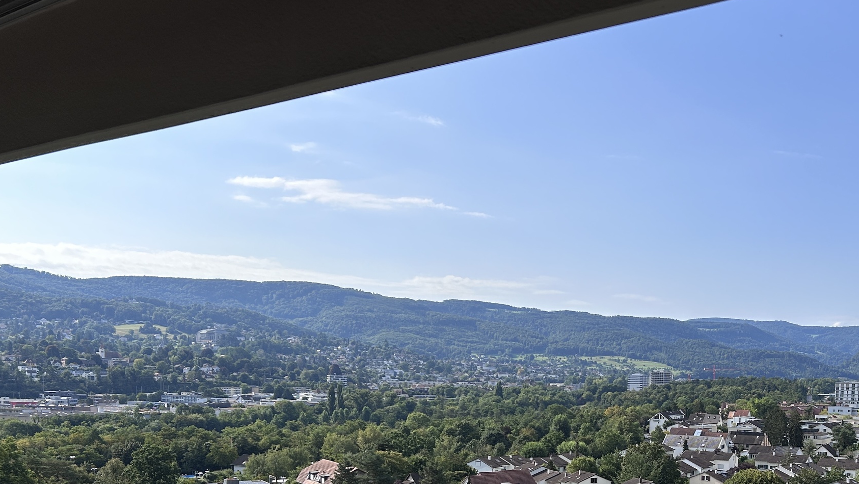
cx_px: 565
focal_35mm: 43
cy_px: 426
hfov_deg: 46.7
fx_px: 980
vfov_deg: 26.9
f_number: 1.5
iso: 50
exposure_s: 1/4831
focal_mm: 5.7
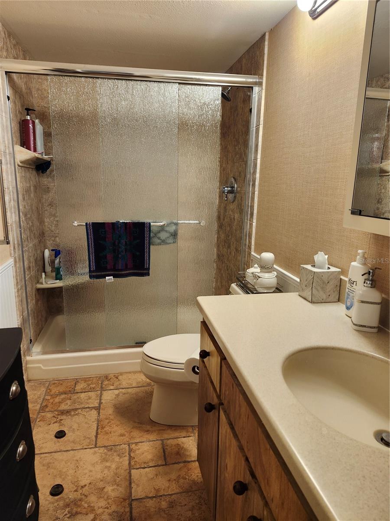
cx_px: 195
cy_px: 260
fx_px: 346
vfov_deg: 73.9
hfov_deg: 58.9
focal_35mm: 23
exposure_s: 1/120
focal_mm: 5.54
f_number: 1.8
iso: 320
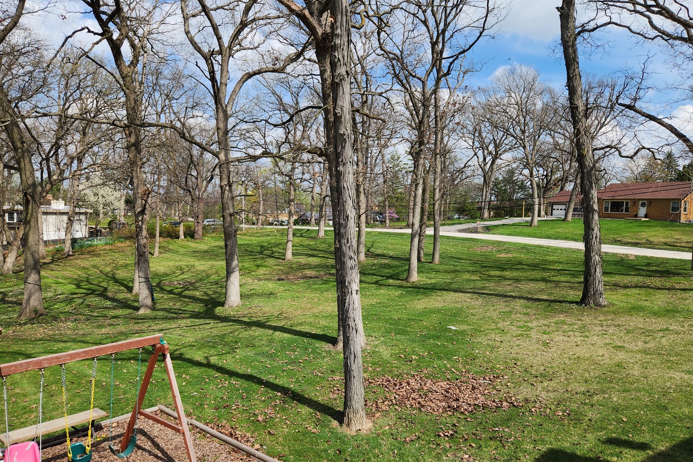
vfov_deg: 51.3
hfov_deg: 71.5
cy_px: 230
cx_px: 343
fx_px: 481
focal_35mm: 25
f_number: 1.8
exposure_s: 1/1677
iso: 20
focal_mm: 5.4
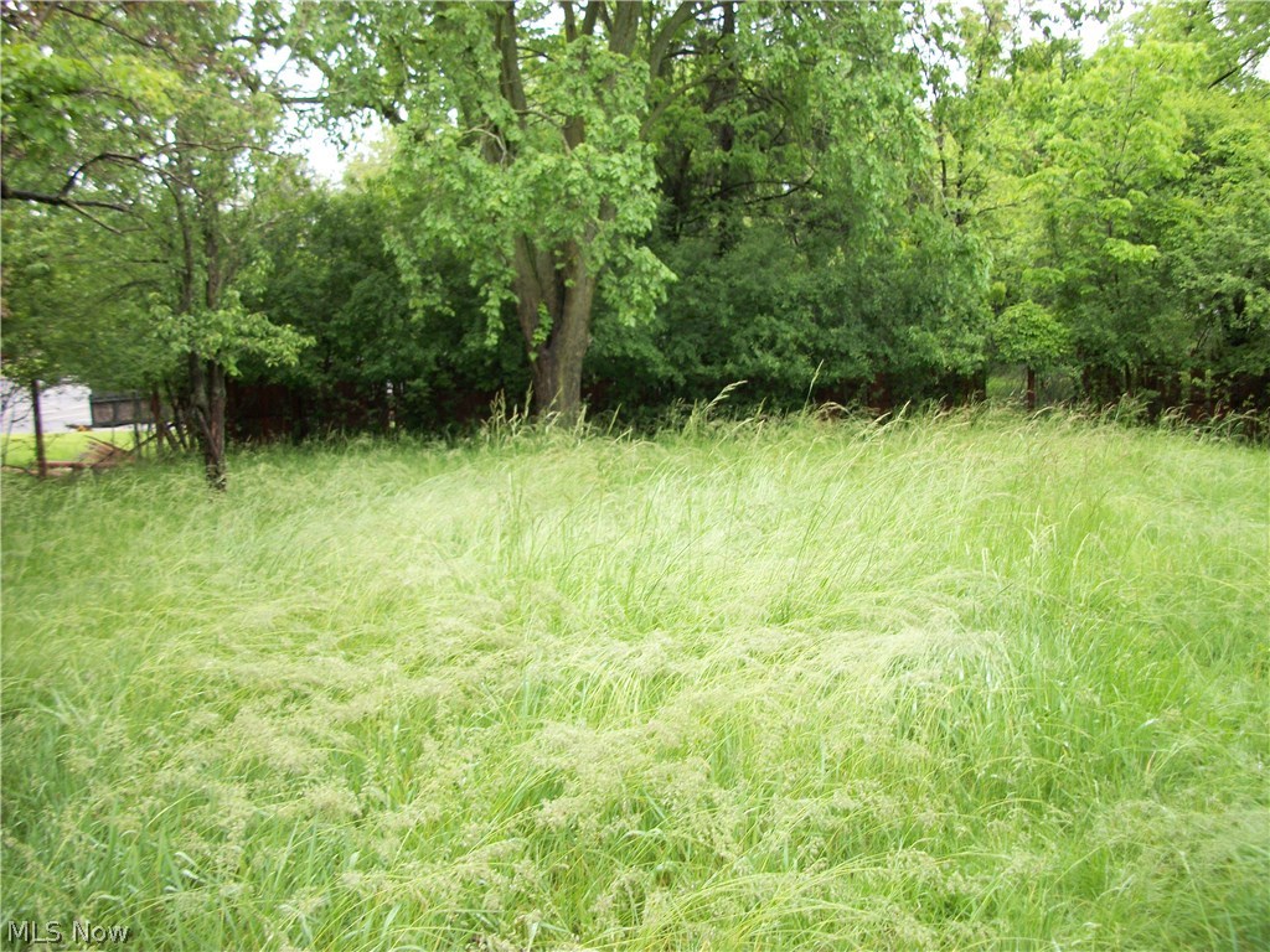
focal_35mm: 32
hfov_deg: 56.8
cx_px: 635
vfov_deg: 44.2
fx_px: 1174
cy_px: 476
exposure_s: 1/100
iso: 80
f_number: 2.9
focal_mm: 5.7
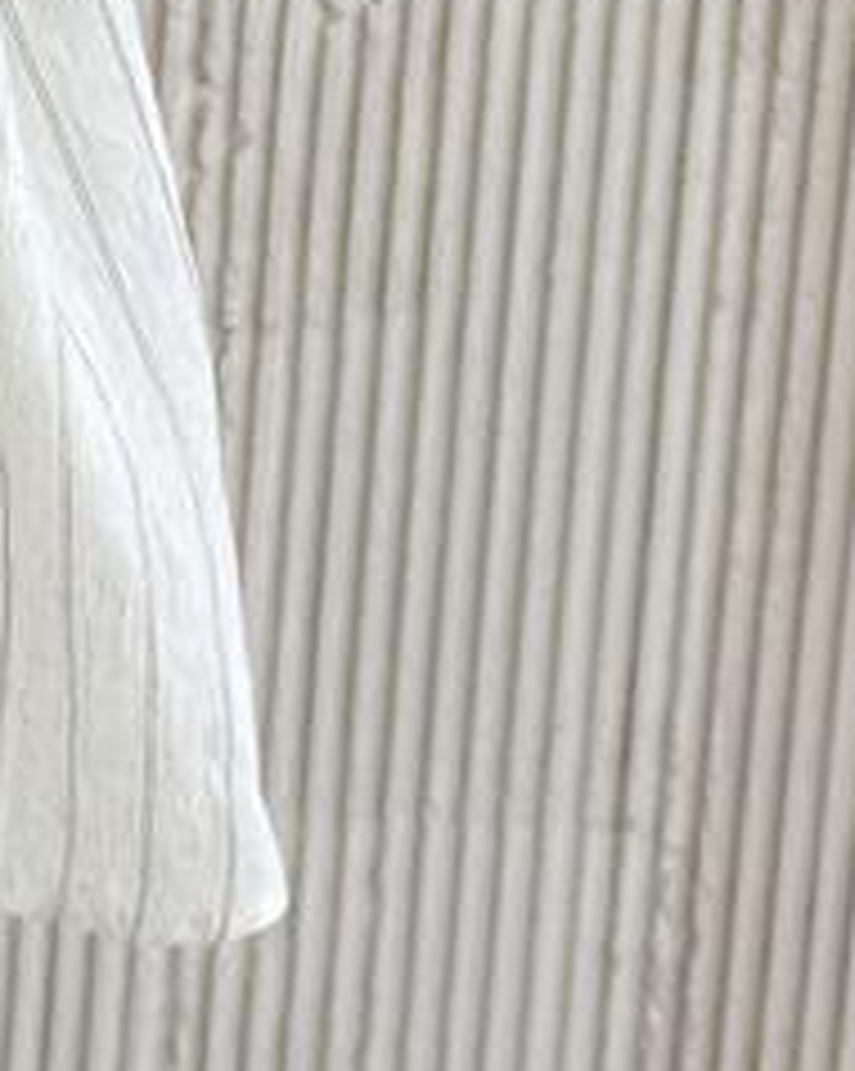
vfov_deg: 18.4
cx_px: -734
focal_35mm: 101
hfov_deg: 13.5
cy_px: -68
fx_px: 3199
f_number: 1.78
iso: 80
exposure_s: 1/414
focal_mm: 6.76
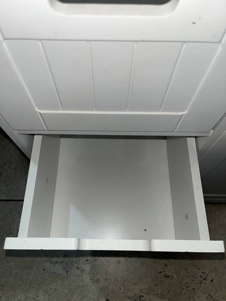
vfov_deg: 67.3
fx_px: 226
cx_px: 113
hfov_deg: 53.1
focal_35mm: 26
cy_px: 150
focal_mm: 5.1
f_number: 1.6
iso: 32
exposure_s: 1/493
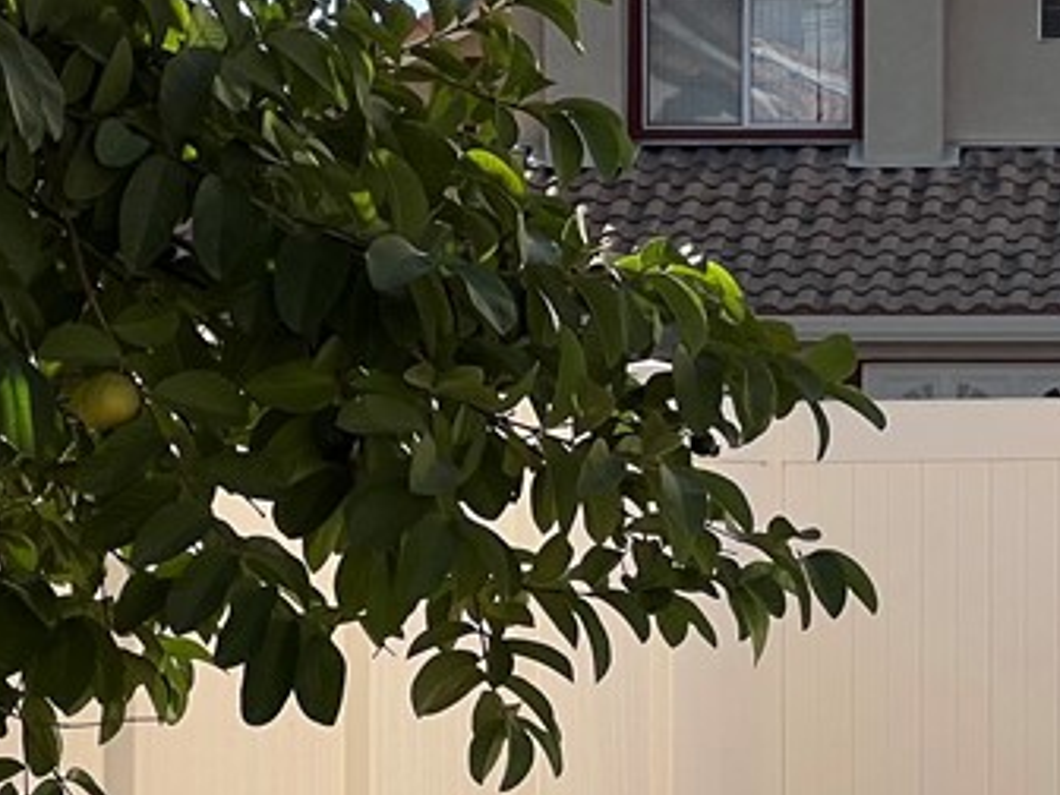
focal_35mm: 235
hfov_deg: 8.4
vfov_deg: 6.3
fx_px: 7196
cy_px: 849
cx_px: 1155
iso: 32
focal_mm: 9
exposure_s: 1/661
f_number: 2.8
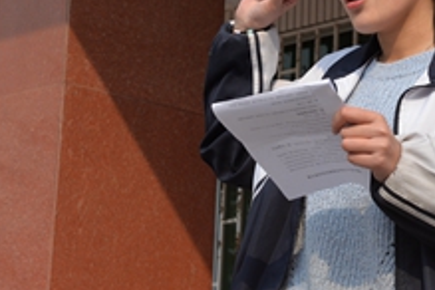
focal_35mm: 128
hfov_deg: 15.9
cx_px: 356
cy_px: 30
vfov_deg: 10.7
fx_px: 1547
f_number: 9
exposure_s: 1/1250
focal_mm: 56
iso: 800
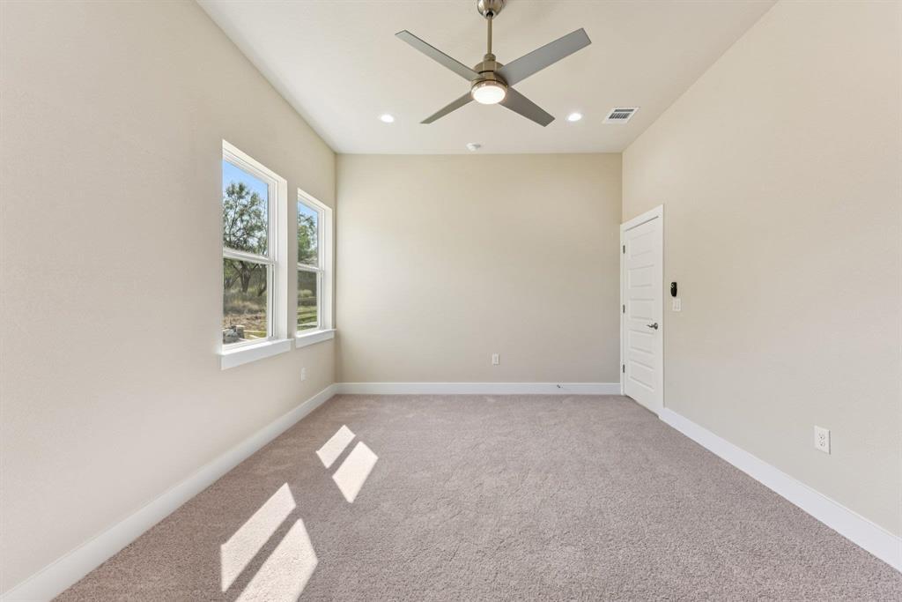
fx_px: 351
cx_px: 451
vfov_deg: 81.2
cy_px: 301
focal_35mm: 14
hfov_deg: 104.2
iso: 100
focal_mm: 14
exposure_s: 1/20
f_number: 8
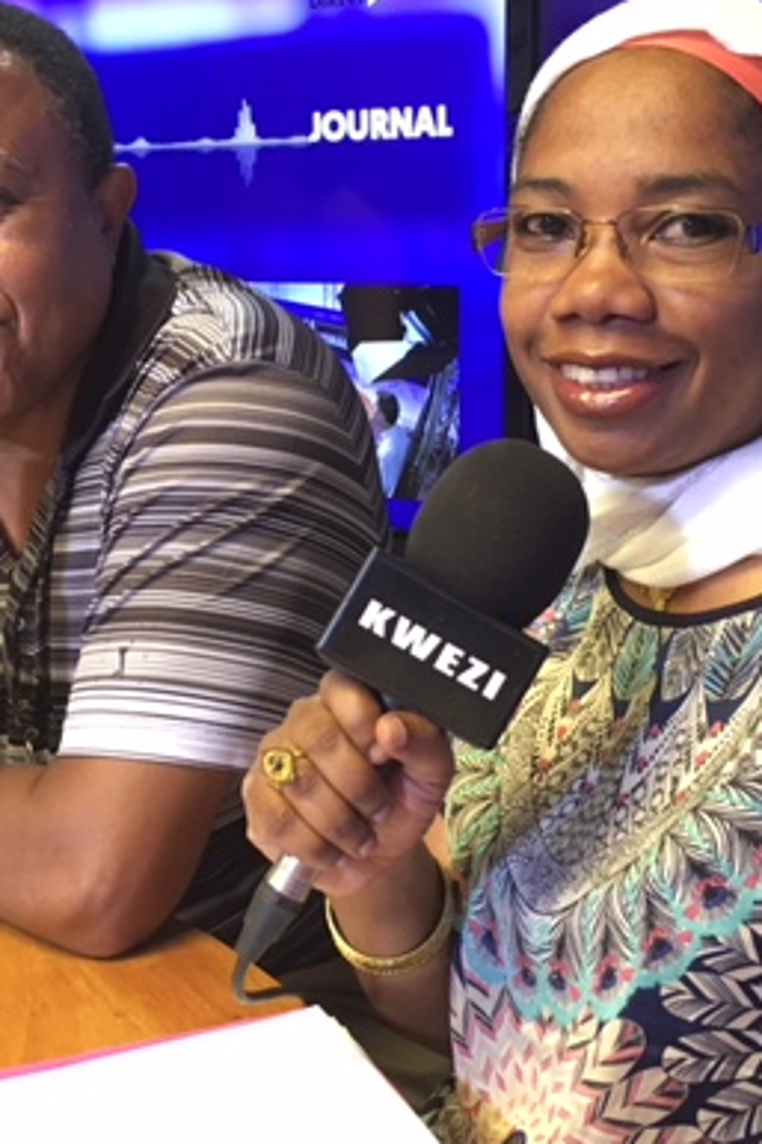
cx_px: 353
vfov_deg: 39.6
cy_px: 590
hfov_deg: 27.0
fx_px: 1589
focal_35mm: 50
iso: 160
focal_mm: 4.15
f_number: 2.2
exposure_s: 1/33
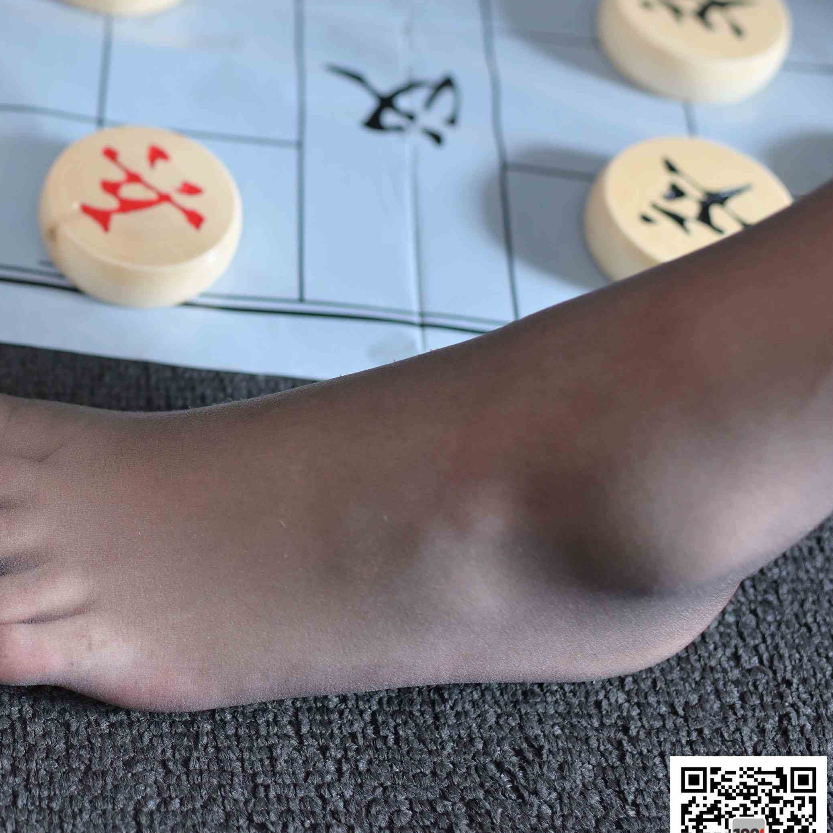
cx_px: -31
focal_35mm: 66
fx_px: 1797
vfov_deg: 26.1
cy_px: 343
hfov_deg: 24.7
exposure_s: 1/200
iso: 800
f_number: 3.2
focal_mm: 35
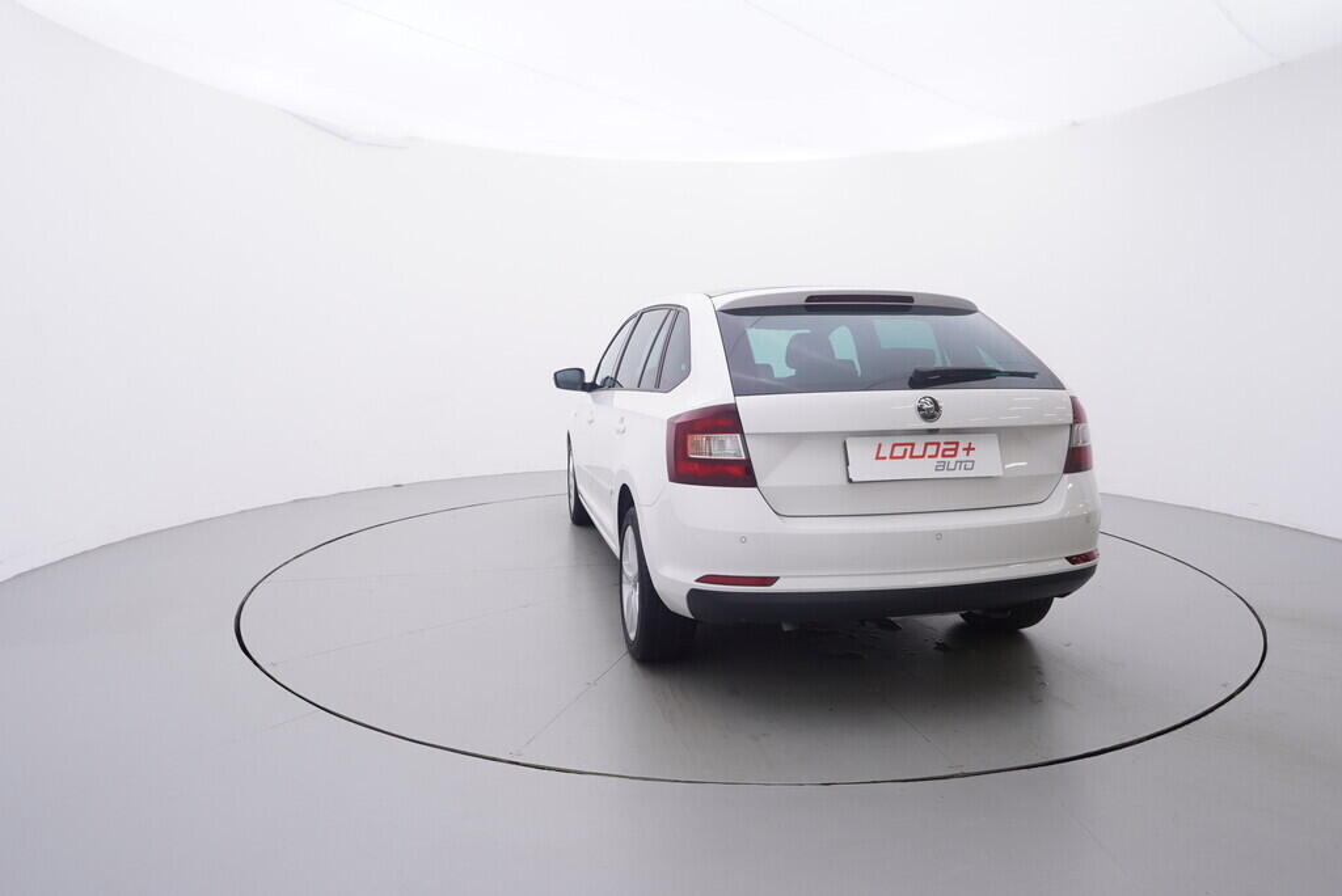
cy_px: 448
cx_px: 671
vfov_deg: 56.2
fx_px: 839
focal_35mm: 22
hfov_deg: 77.3
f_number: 5
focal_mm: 15
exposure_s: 1/80
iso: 200
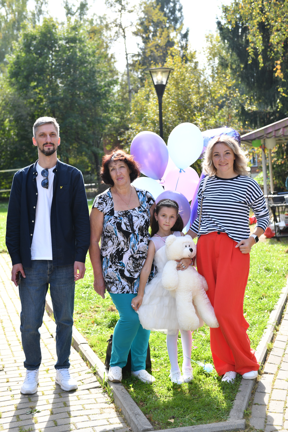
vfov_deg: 36.2
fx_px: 660
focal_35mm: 55
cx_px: 144
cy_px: 216
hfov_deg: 24.6
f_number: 4.5
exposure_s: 1/200
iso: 160
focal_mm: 55
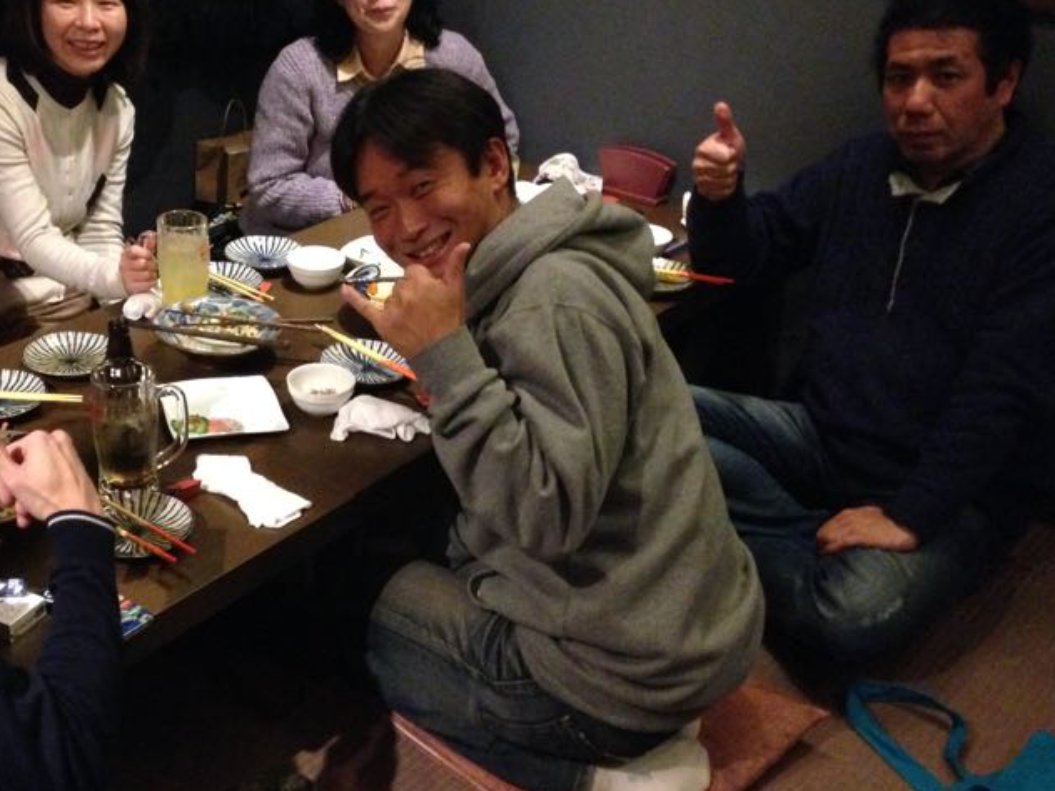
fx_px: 1432
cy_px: 411
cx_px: 312
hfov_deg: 39.7
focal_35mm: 47
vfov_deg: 30.9
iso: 800
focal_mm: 4.12
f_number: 2.4
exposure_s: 1/15
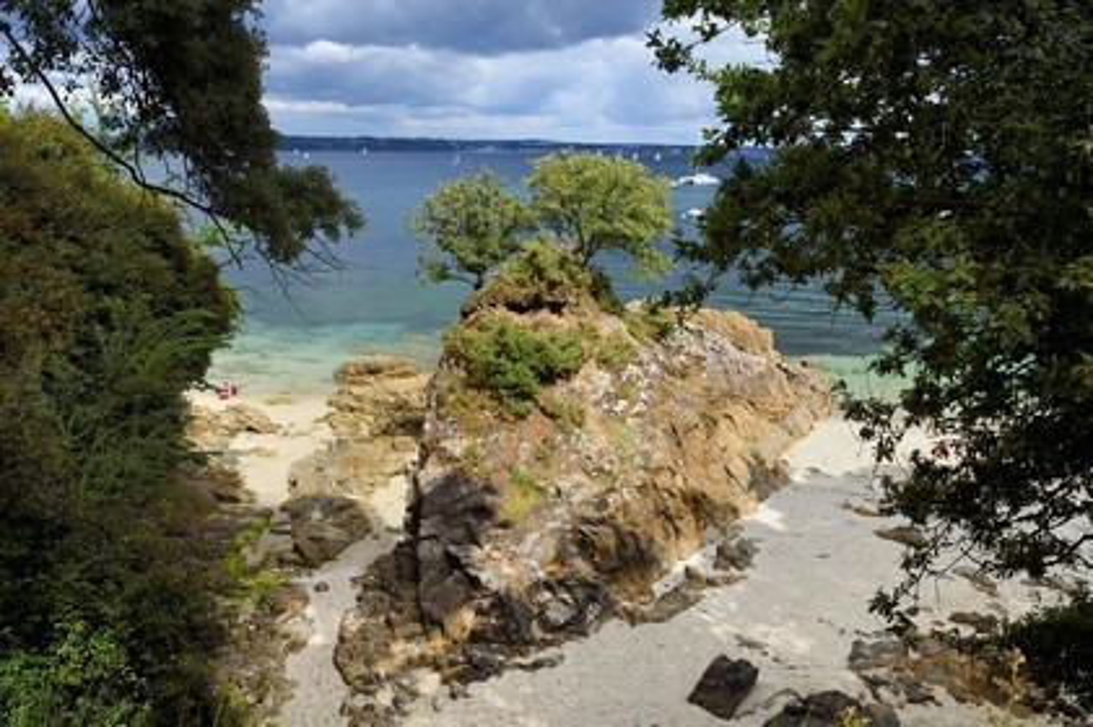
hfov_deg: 63.7
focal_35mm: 29
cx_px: 546
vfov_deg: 44.9
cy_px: 364
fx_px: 880
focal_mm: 29
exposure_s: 1/320
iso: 200
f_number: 10
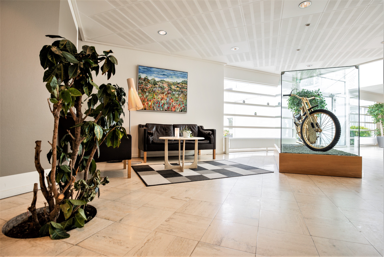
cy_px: 128
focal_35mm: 17
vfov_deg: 70.6
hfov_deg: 93.2
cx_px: 192
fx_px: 182
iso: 200
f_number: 5.6
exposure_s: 1/25
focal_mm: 17
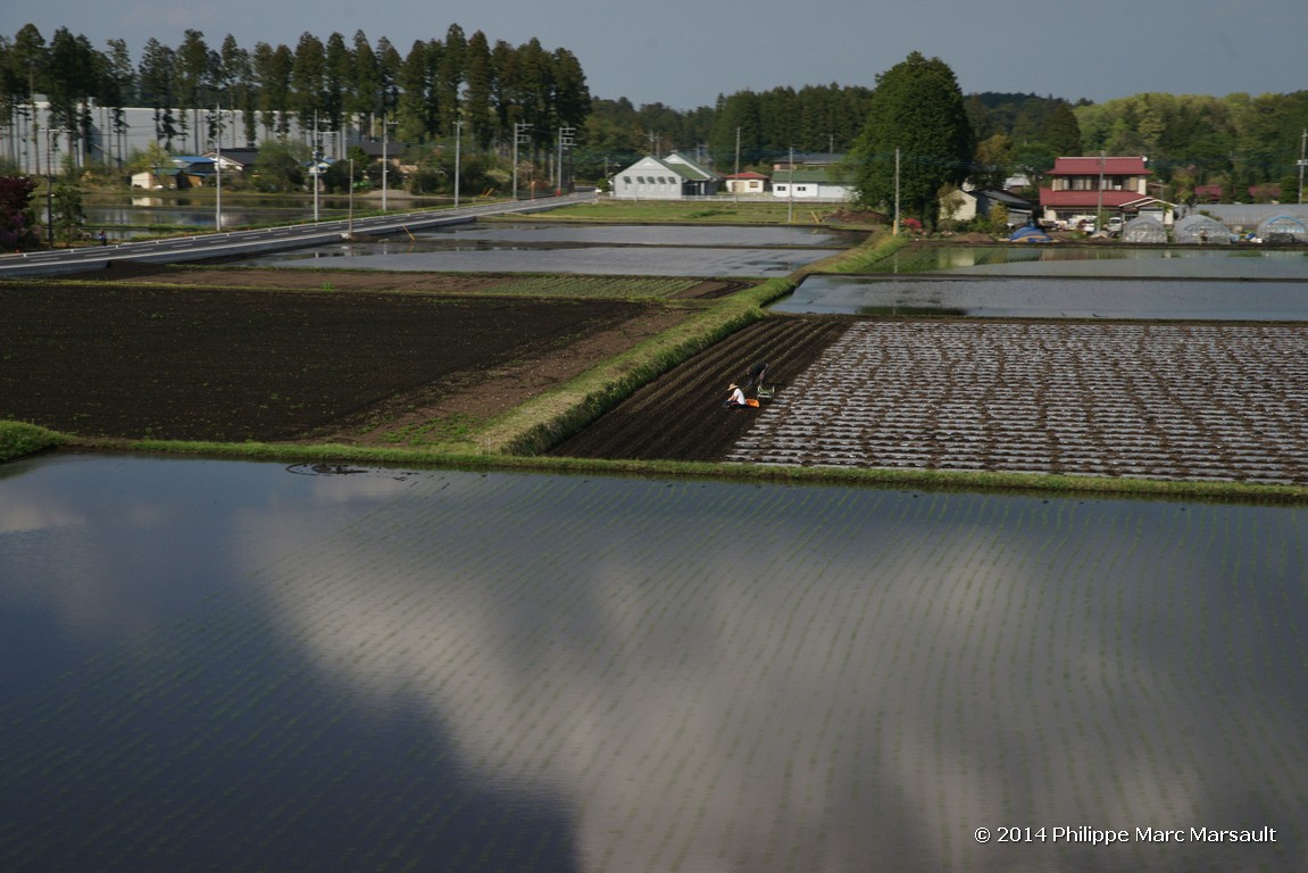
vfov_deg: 19.5
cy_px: 436
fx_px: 2544
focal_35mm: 70
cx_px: 654
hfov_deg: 28.8
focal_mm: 70
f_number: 11
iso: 400
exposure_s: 1/160
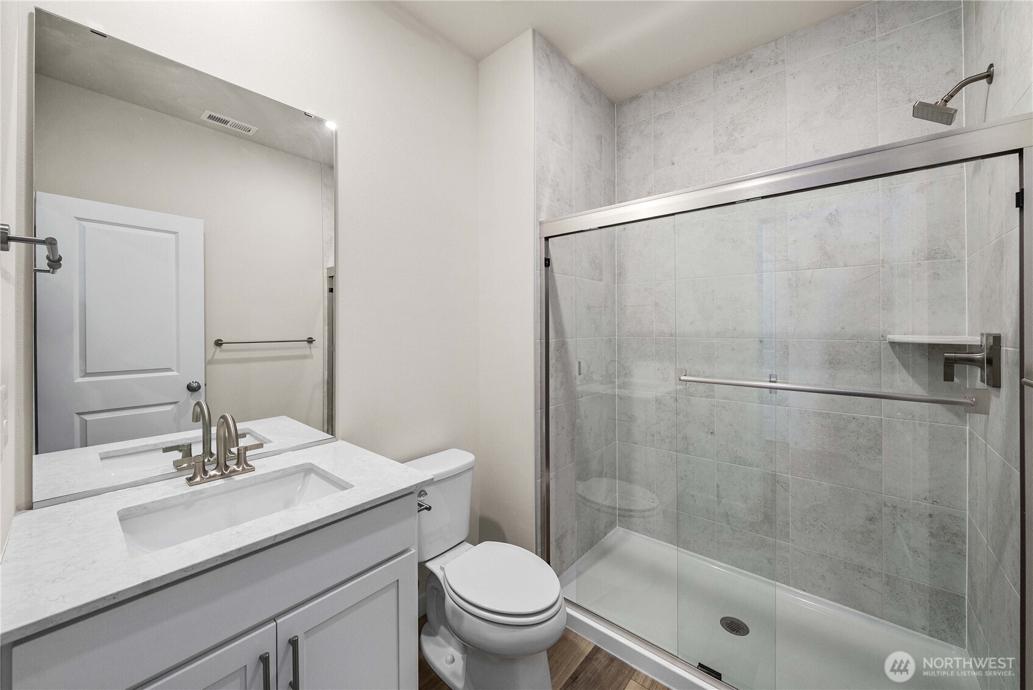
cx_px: 516
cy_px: 345
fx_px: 373
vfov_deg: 85.5
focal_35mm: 13
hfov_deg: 108.3
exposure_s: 1/60
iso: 250
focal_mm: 13
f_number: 7.1
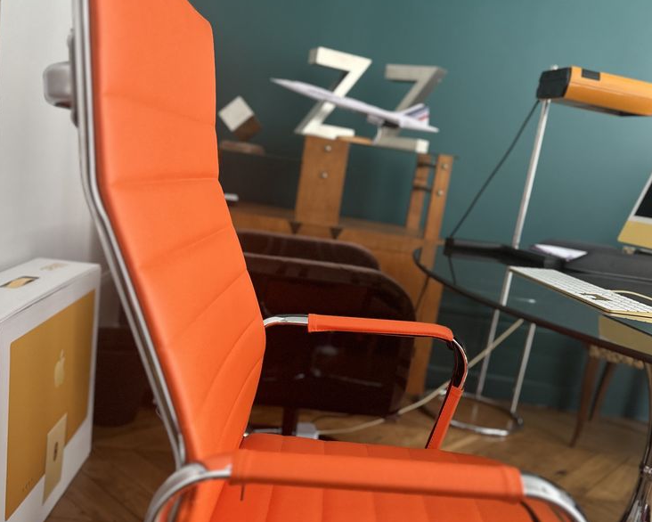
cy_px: 296
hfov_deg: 55.6
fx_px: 618
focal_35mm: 32
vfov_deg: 45.7
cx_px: 330
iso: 400
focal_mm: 6.86
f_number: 1.78
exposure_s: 1/60
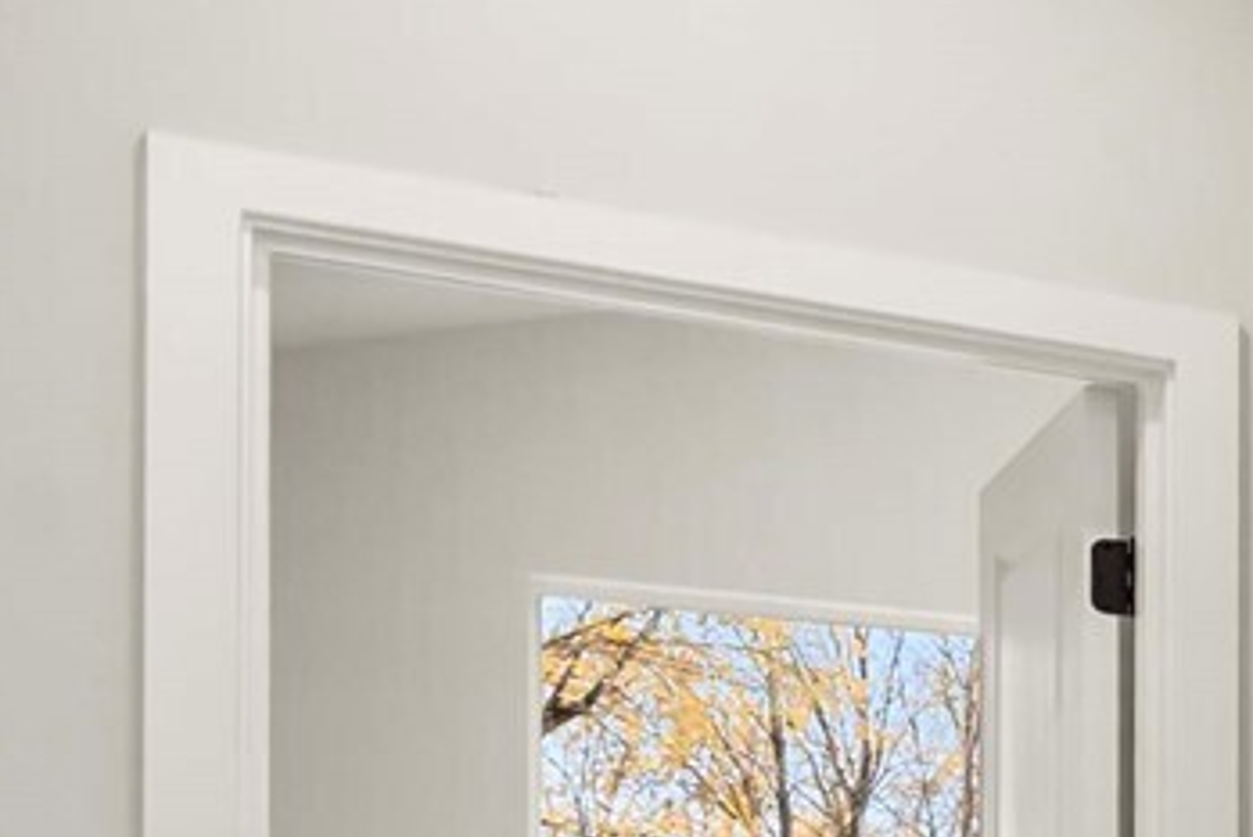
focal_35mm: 68
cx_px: 2770
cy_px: 1207
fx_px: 2368
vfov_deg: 18.1
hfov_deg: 16.8
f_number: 7.1
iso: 80
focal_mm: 14
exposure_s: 1/100
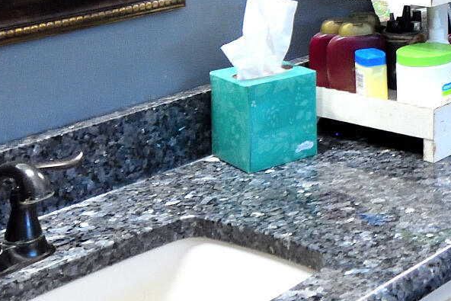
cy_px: -107
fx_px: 952
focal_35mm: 76
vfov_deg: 16.8
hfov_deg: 23.0
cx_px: 621
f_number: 4.5
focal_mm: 10
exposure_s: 1/60
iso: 1000
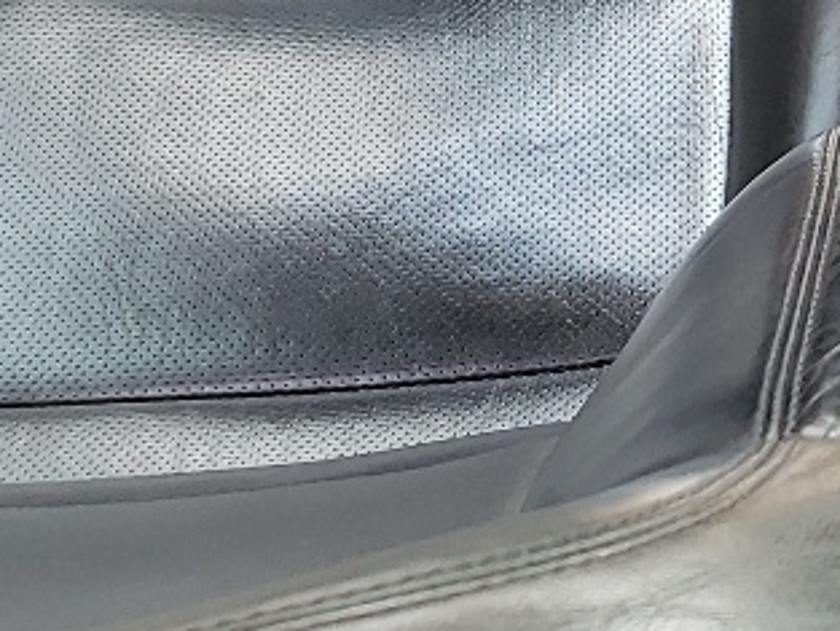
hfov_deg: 14.2
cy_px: -282
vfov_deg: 10.8
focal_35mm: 133
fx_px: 3229
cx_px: 1090
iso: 57
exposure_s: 1/100
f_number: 1.5
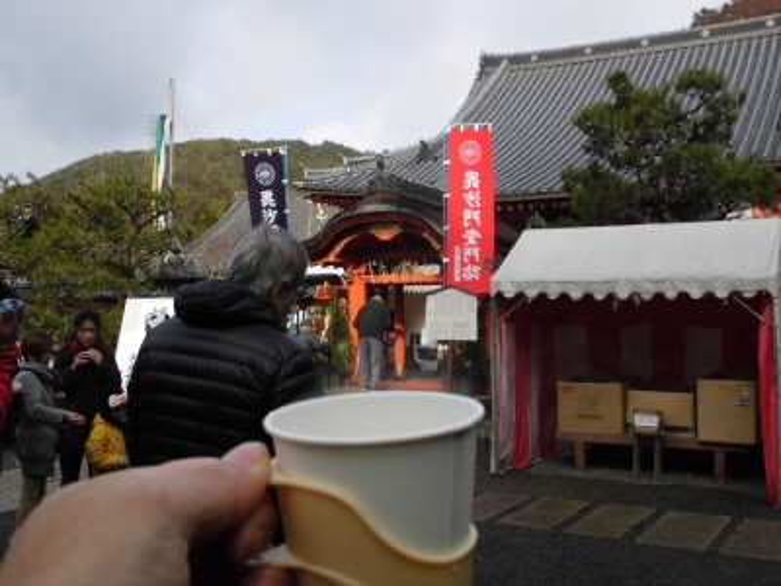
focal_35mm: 38
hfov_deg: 49.0
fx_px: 857
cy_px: 293
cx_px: 390
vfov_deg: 37.7
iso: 100
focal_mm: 6.9
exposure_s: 1/250
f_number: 4.2
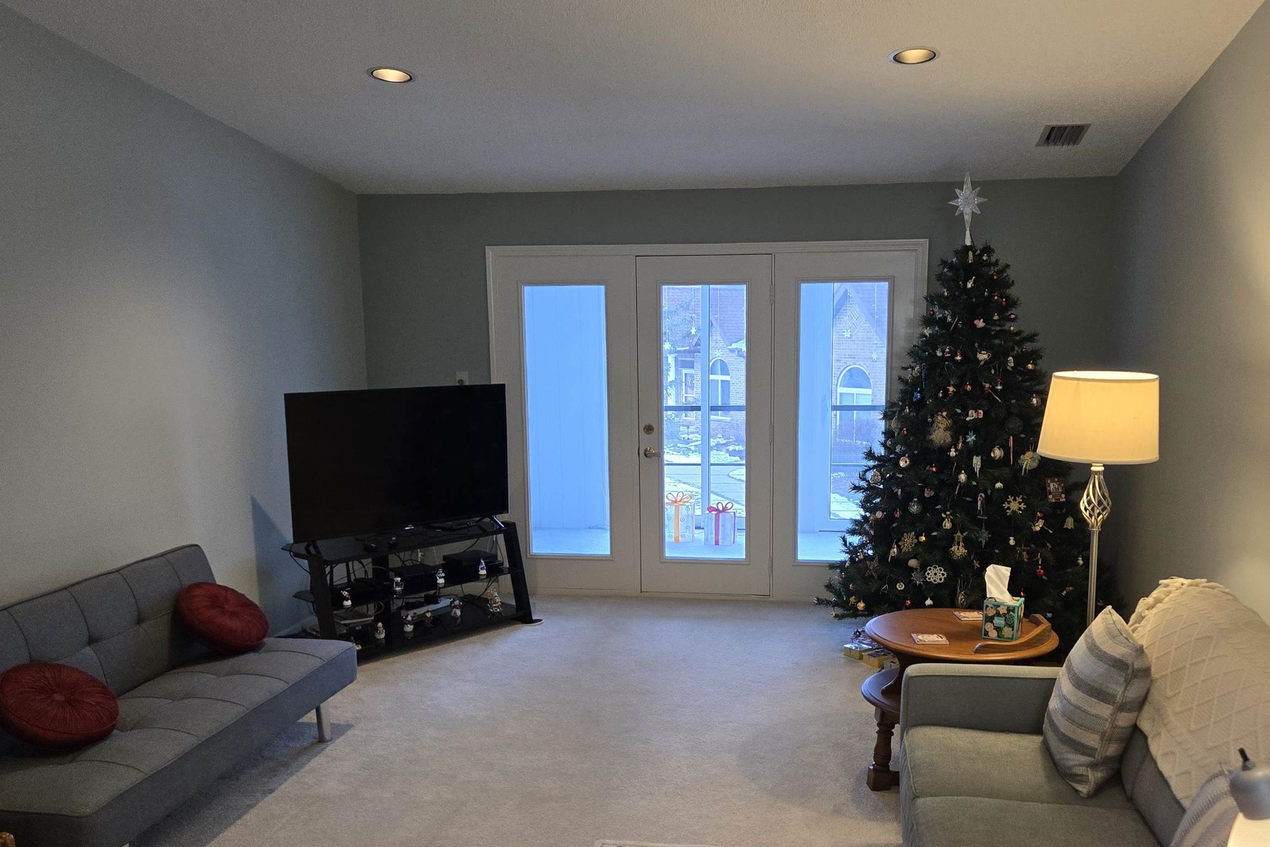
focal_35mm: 32
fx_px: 1129
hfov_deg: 58.6
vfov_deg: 40.9
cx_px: 698
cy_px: 508
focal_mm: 5.4
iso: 200
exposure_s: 1/120
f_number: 1.8
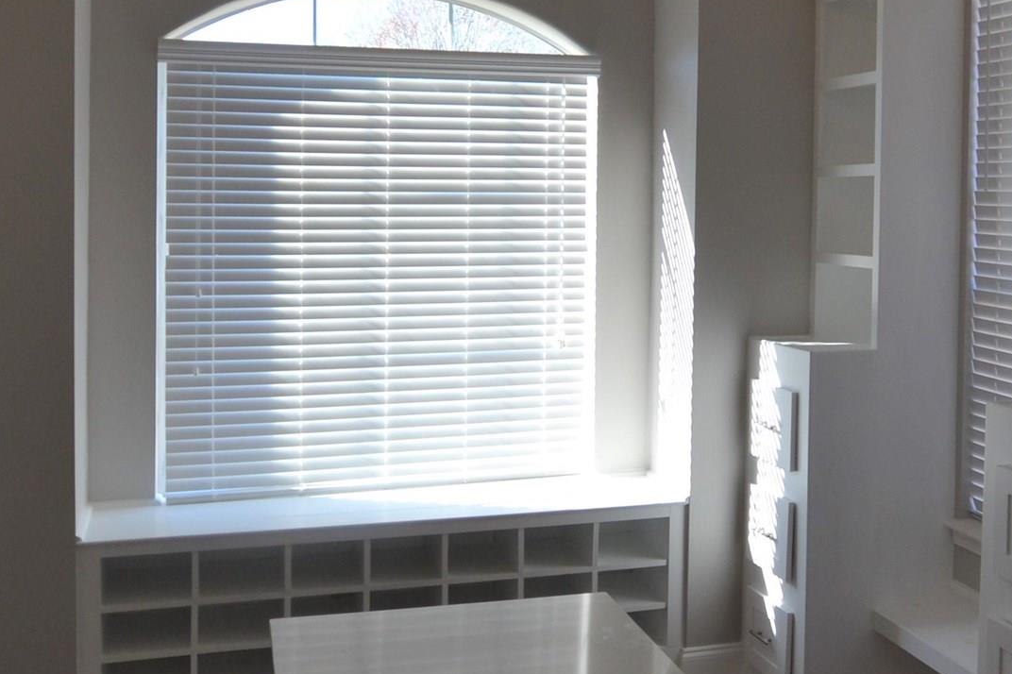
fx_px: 1208
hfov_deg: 44.6
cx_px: 694
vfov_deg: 31.0
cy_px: 234
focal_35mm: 43
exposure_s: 1/125
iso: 200
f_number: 5.6
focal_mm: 10
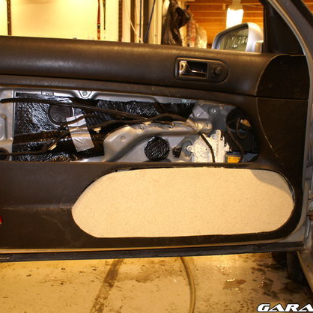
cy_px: 156
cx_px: 146
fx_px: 399
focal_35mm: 39
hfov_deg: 42.8
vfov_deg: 42.8
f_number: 4
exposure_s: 1/20
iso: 400
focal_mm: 20
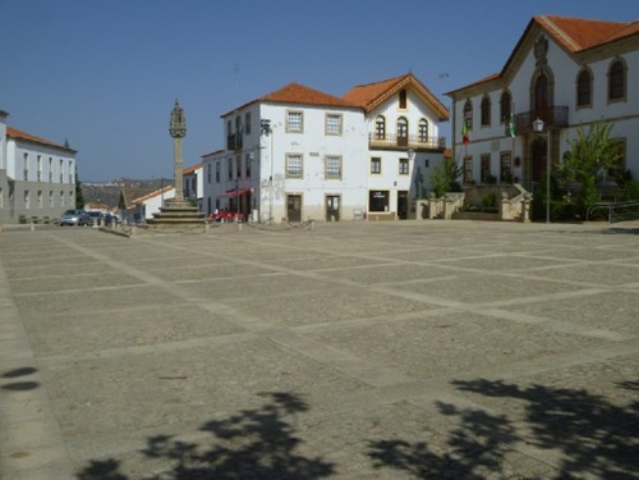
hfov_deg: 49.0
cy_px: 240
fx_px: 701
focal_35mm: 38
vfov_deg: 37.7
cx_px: 320
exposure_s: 1/800
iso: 80
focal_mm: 6.8
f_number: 5.6
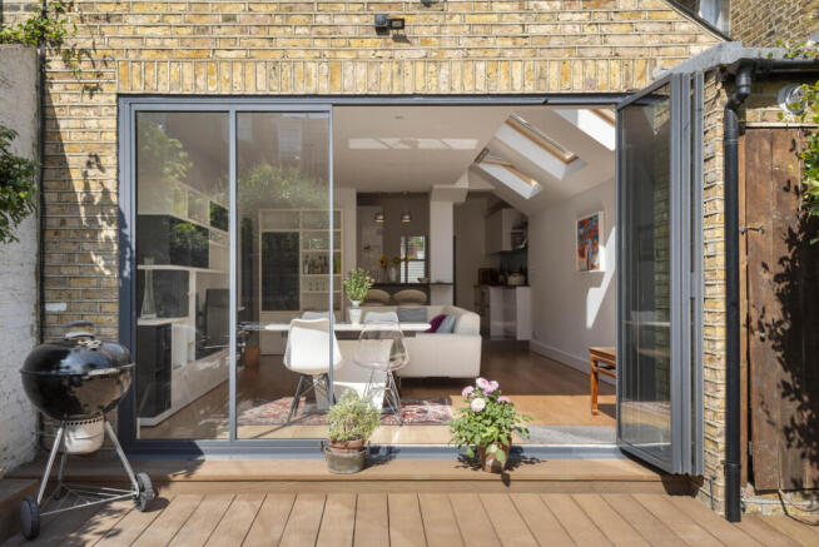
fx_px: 615
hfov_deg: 67.3
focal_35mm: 27
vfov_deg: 48.0
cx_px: 410
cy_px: 274
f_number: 10
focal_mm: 27
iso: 320
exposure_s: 1/320
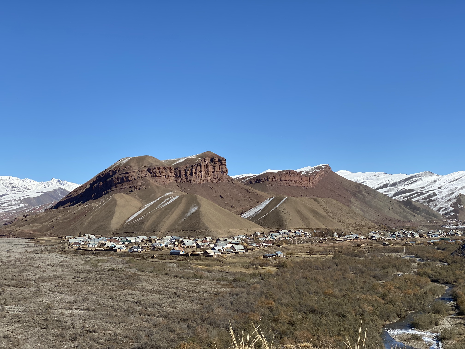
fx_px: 699
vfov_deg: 28.0
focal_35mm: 52
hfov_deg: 36.8
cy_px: 174
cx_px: 232
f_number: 2
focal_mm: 6
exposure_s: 1/2660
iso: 20
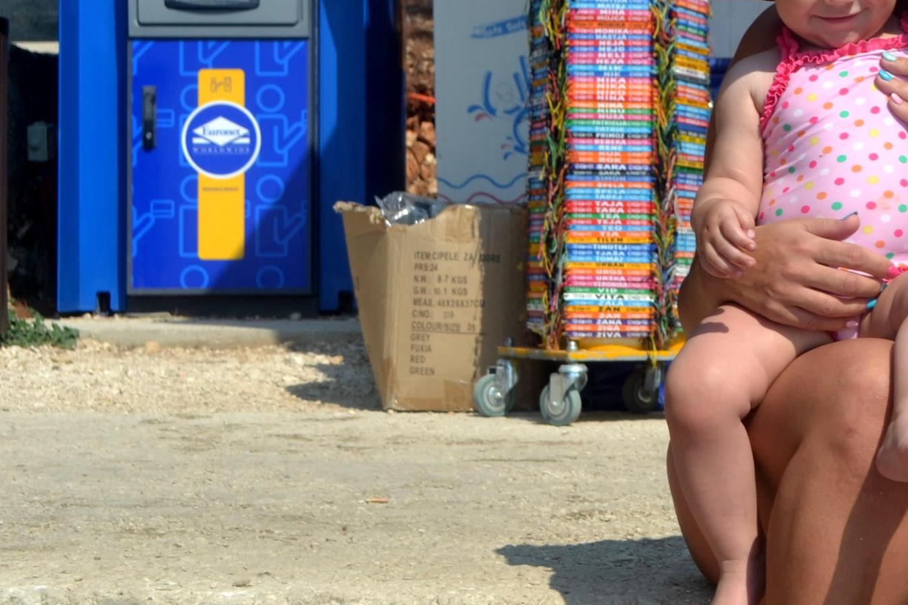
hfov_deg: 18.4
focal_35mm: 109
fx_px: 2748
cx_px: 858
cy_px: 193
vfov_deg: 12.5
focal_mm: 30
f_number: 7.1
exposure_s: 1/200
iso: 100
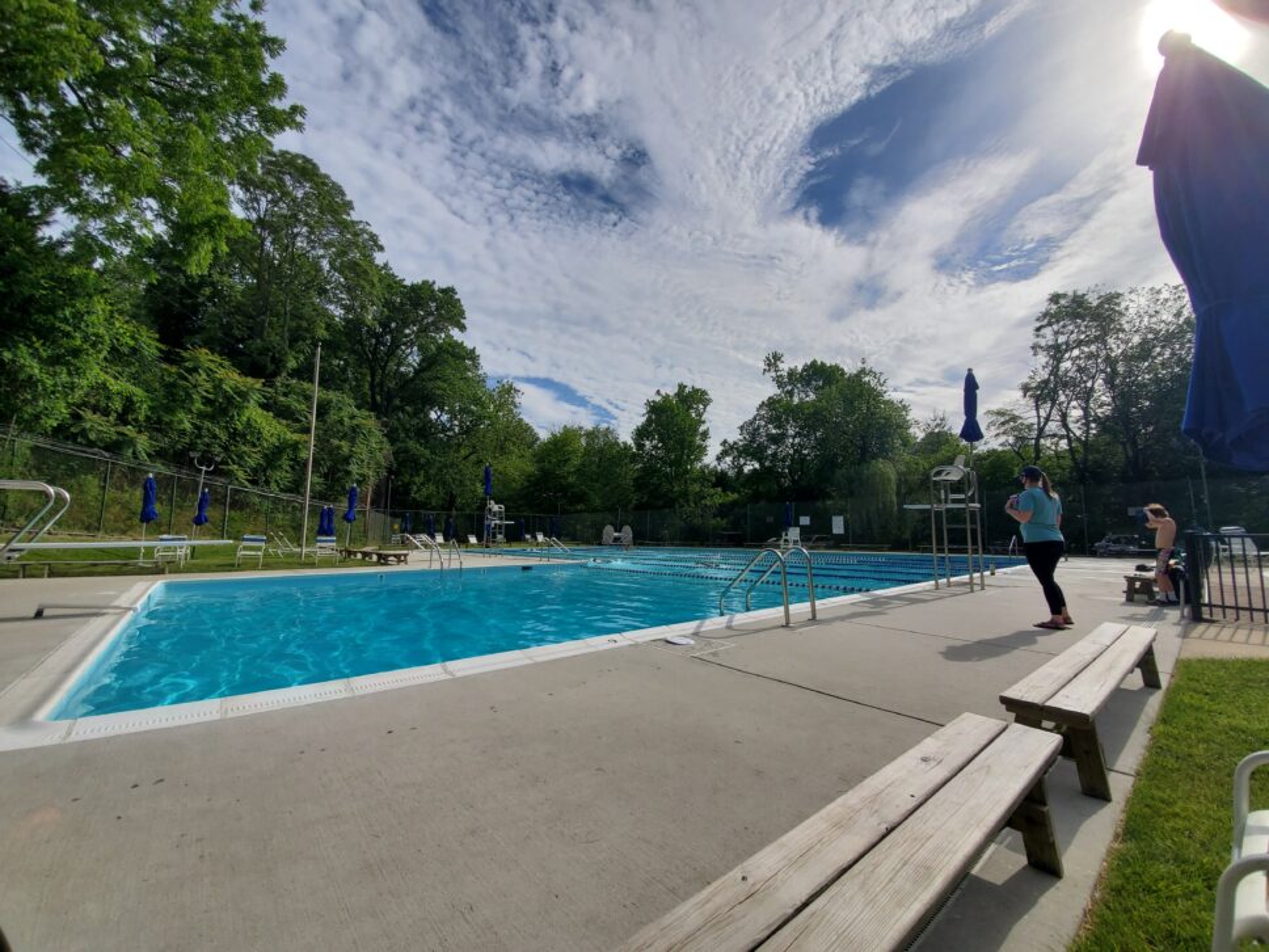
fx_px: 477
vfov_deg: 89.9
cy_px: 476
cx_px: 634
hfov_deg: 106.2
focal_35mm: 13
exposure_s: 1/3211
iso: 50
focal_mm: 1.8
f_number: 2.2
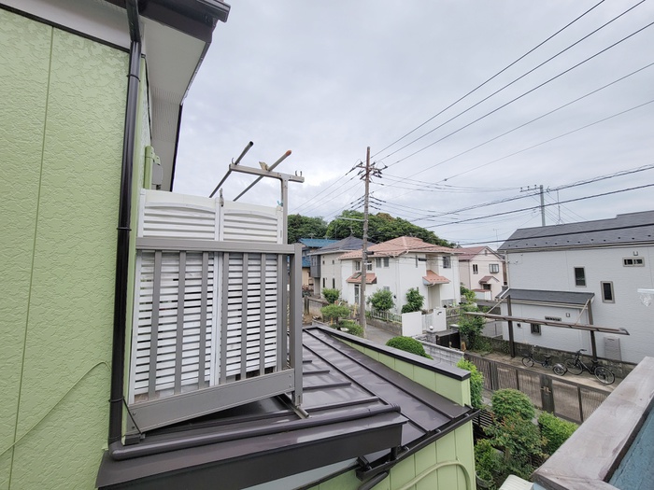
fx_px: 246
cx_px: 327
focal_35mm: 13
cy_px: 245
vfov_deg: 89.9
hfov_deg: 106.2
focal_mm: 2.2
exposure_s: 1/671
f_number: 2.2
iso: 50
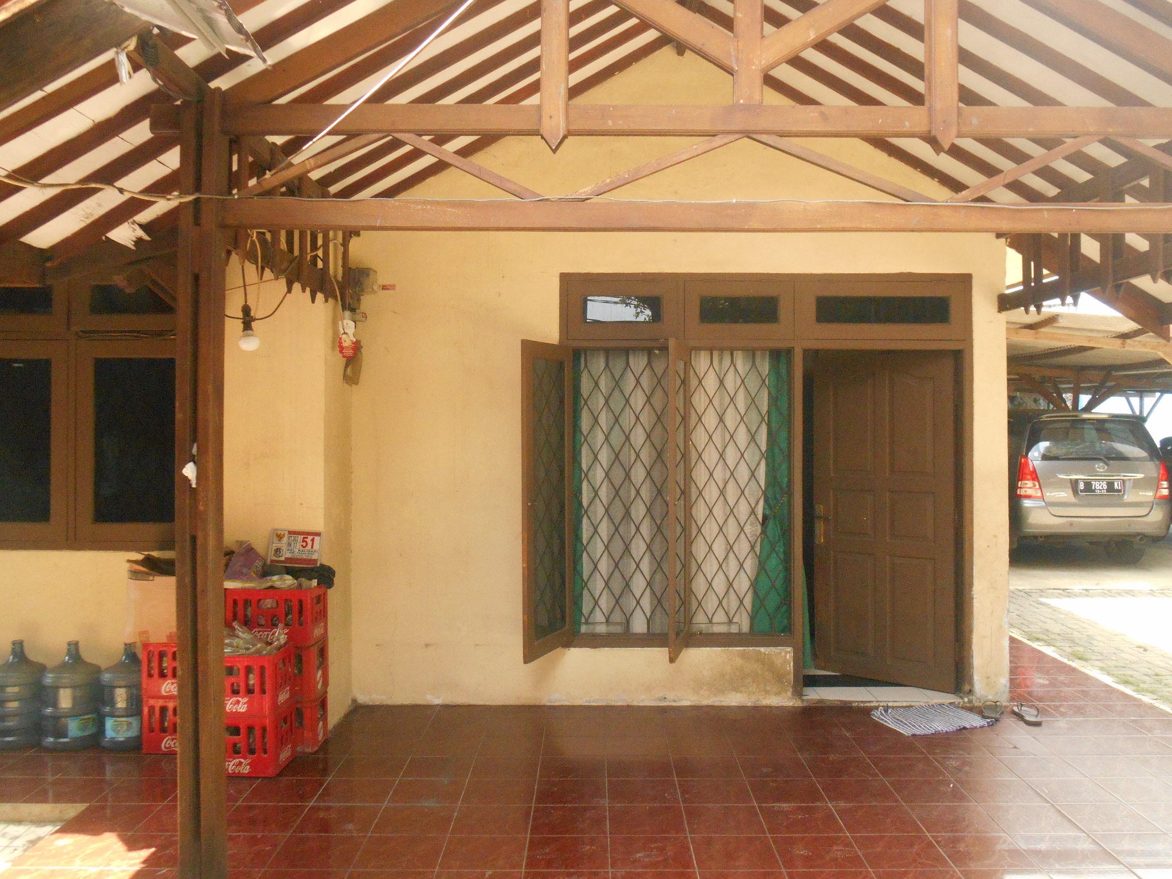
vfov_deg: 45.4
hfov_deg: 58.3
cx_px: 586
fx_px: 1050
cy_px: 440
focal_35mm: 31
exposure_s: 1/40
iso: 80
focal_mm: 5.5
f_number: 3.6
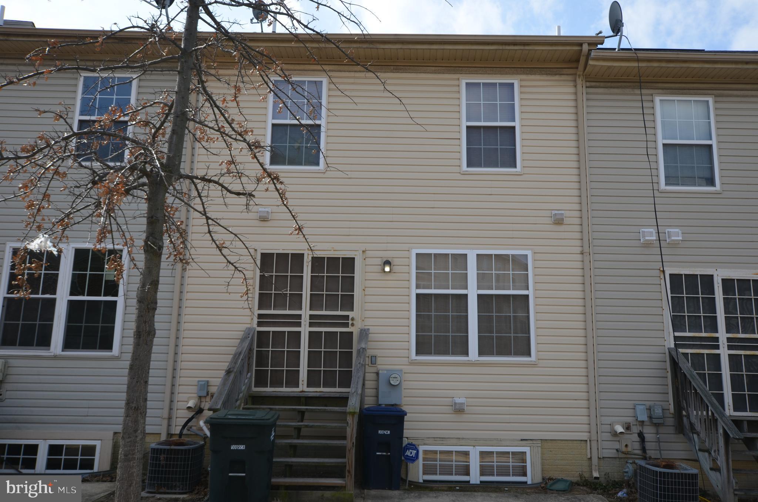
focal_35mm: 30
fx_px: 630
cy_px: 251
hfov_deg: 62.0
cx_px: 379
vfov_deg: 43.4
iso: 180
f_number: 8
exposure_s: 1/250
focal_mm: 20
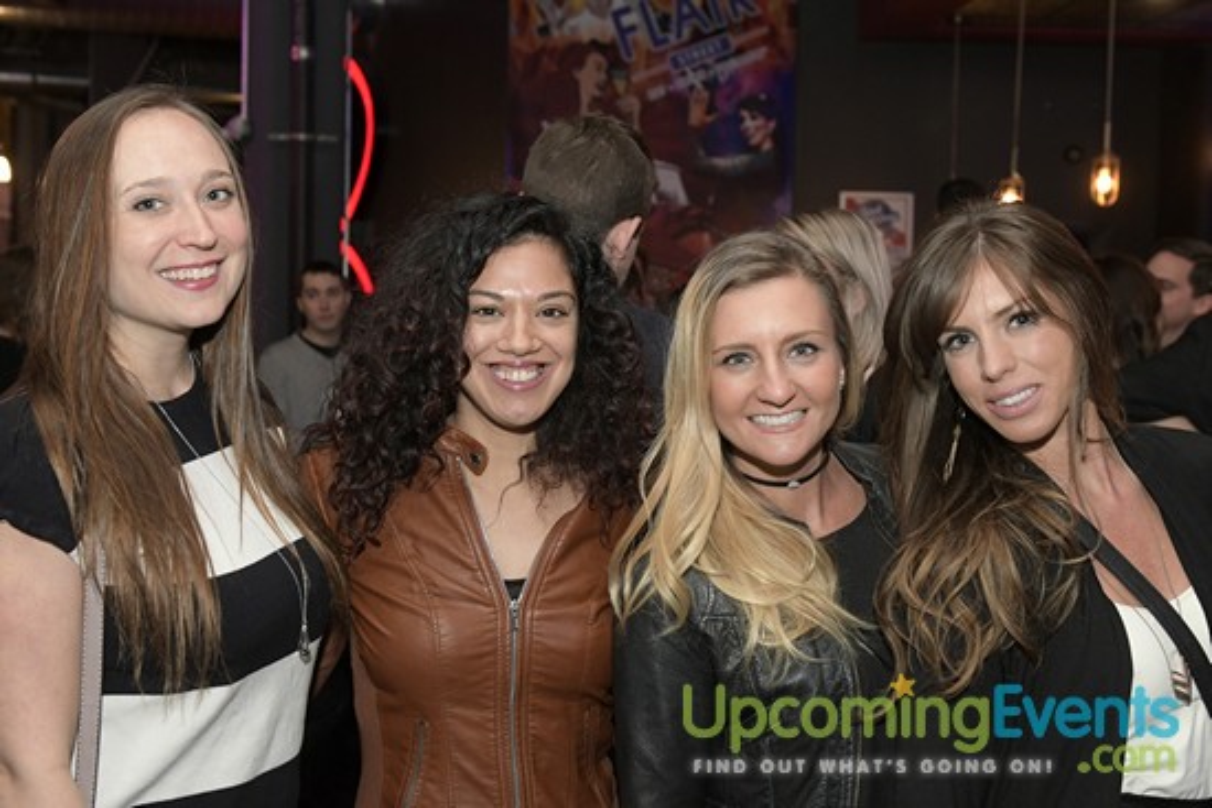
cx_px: 606
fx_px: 1616
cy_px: 404
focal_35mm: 48
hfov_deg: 41.1
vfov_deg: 28.1
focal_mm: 32
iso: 2000
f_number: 4
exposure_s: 1/100
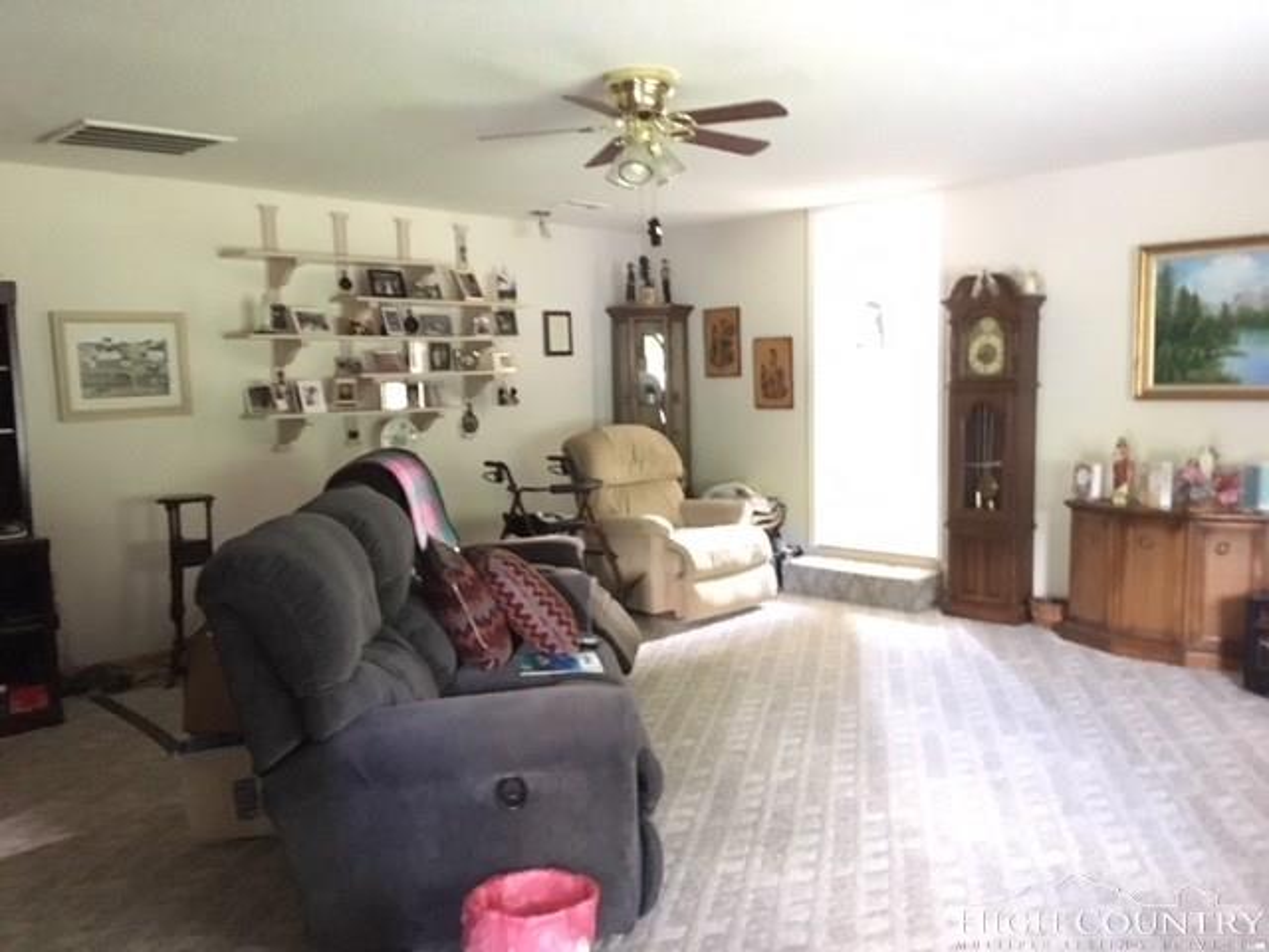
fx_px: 1063
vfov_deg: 48.2
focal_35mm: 29
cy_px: 476
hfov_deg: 61.7
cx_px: 634
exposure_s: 1/15
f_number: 2.2
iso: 1000
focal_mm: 4.15
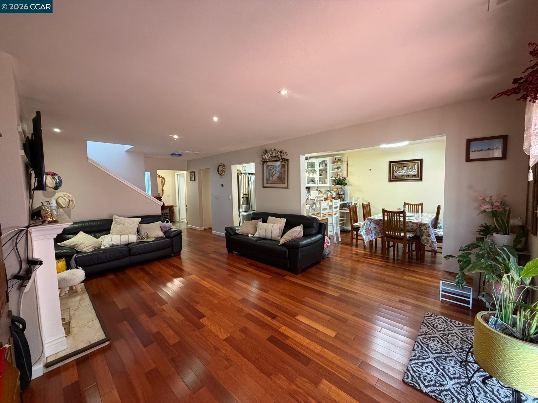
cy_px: 202
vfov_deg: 85.7
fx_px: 218
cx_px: 269
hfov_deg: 102.1
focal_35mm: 14
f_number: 2.2
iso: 400
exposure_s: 1/60
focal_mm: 2.22
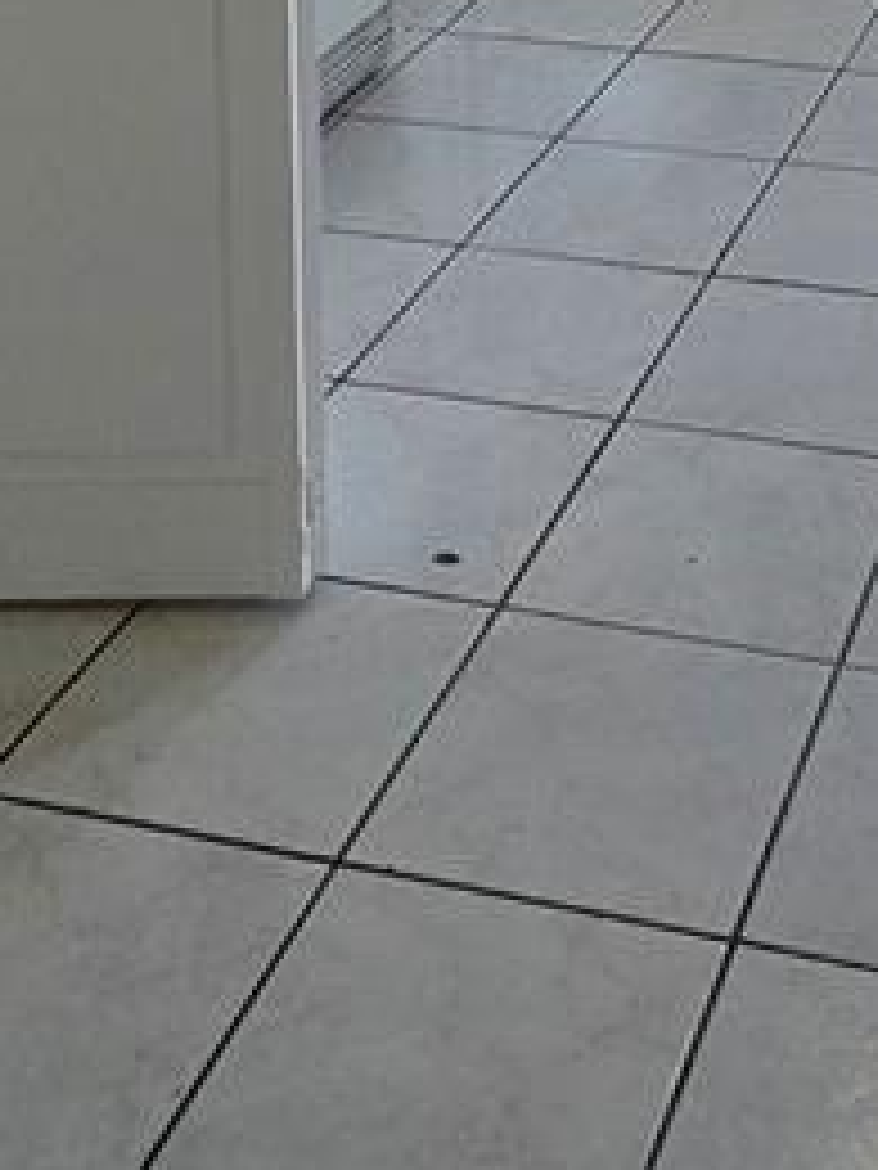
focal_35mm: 60
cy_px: -518
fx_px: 2029
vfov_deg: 25.4
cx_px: 864
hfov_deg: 23.5
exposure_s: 1/359
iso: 400
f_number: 1.9
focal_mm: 2.2
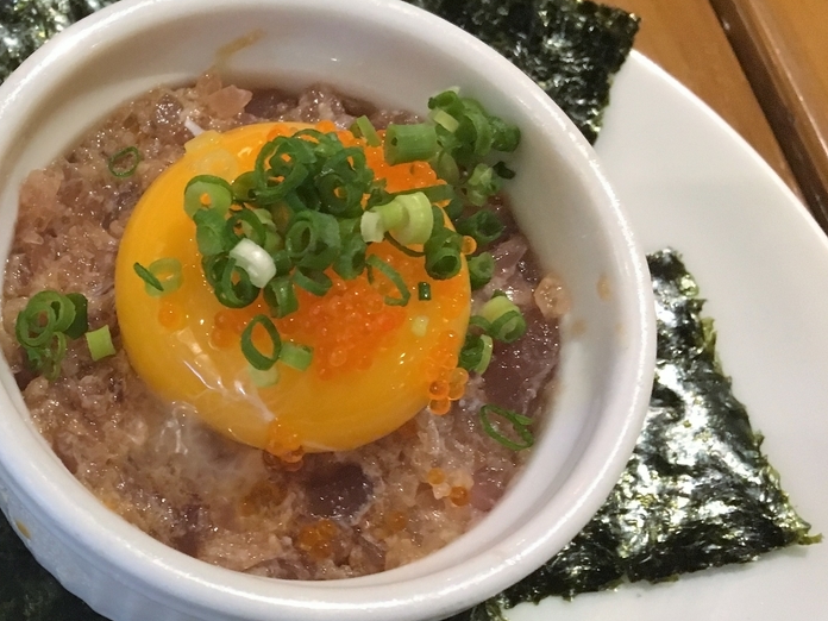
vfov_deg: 28.9
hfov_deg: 36.4
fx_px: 1196
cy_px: 420
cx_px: 120
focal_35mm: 50
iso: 200
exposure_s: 1/15
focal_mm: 4.15
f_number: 2.2
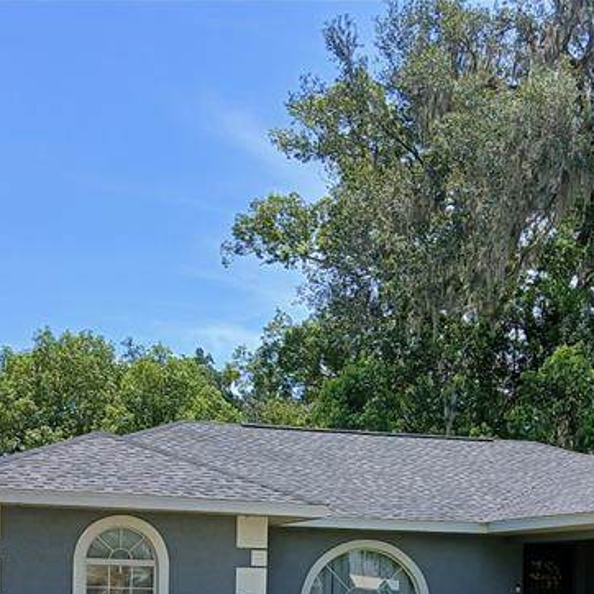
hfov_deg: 26.5
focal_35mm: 65
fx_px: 1262
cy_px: 628
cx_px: 312
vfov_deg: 24.9
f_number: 1.8
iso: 20
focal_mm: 3.98
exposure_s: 1/394
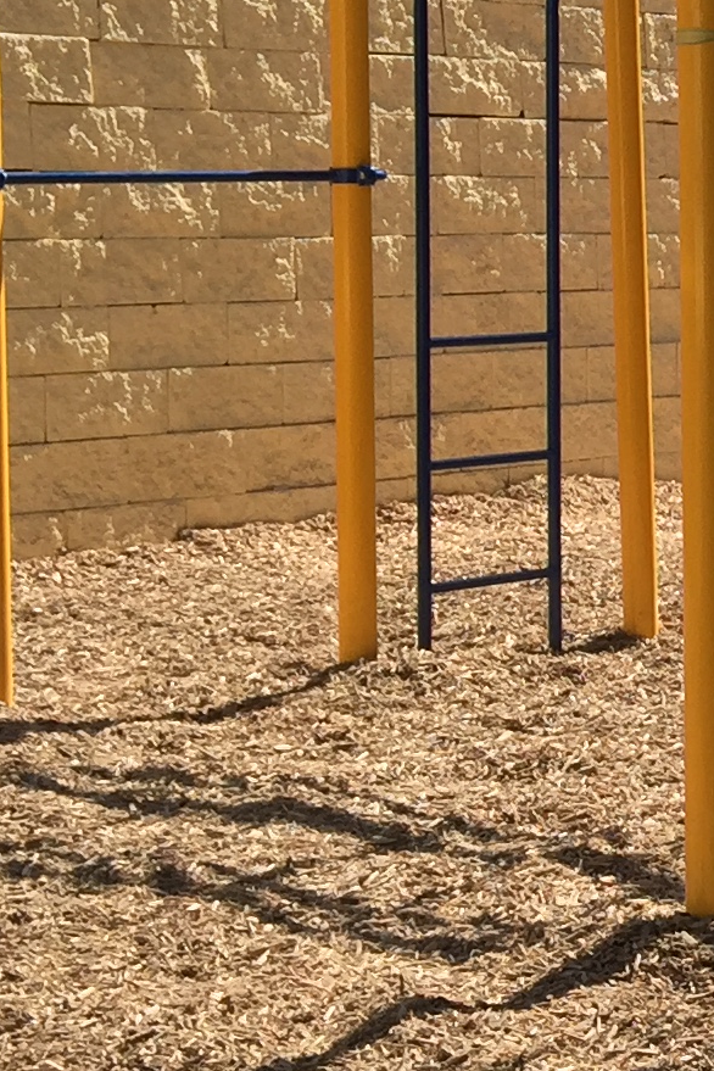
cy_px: 301
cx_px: 1393
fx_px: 3332
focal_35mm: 112
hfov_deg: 11.2
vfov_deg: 18.2
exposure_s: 1/1883
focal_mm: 4.15
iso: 32
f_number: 2.2
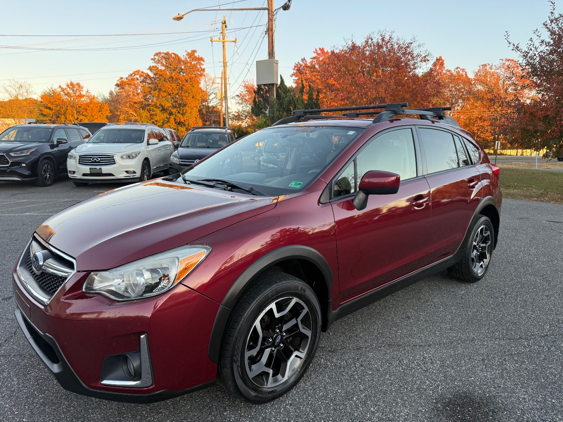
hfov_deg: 71.6
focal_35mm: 24
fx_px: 390
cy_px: 211
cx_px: 282
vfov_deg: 56.8
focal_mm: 6.76
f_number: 1.78
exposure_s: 1/333
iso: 100
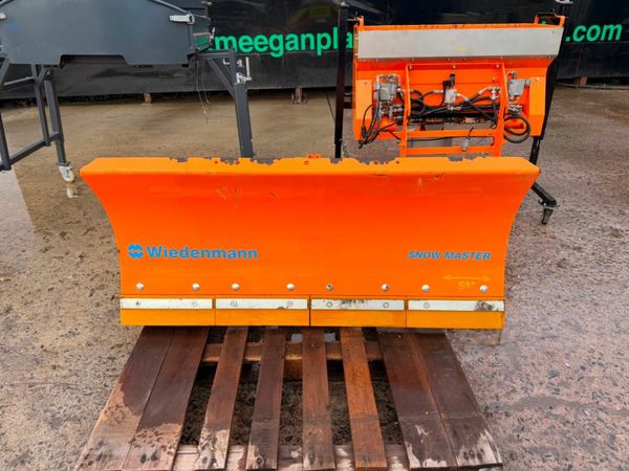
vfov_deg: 56.8
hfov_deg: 71.6
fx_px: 436
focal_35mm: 24
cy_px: 236
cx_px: 314
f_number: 1.78
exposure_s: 1/637
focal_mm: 6.76
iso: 80
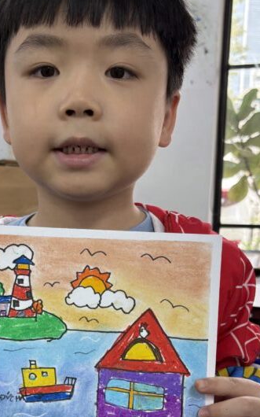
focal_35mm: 52
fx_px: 590
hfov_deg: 24.5
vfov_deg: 38.2
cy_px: 293
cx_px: 60
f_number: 1.6
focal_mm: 5.96
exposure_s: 1/100
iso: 100
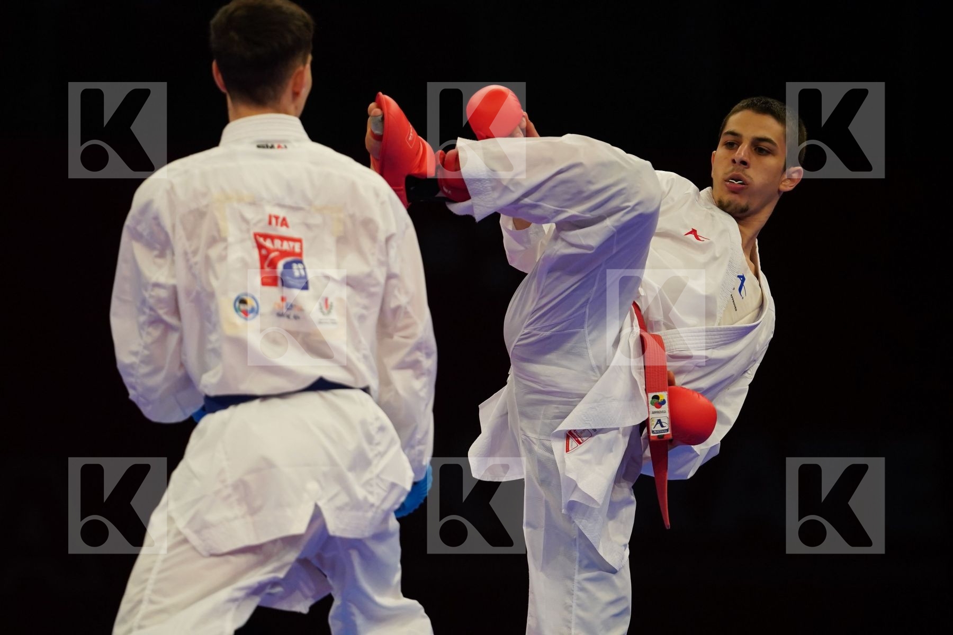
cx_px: 476
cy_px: 318
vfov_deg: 4.6
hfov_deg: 6.9
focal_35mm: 300
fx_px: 7941
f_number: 2.8
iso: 2000
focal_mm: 200
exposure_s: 1/1000
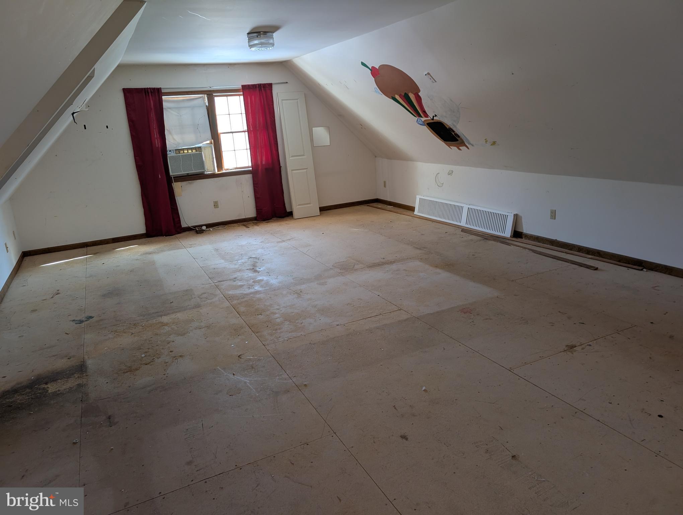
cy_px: 258
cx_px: 342
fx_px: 474
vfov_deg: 56.9
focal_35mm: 24
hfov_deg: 71.5
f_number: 1.68
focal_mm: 6.9
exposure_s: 1/29.2
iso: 65
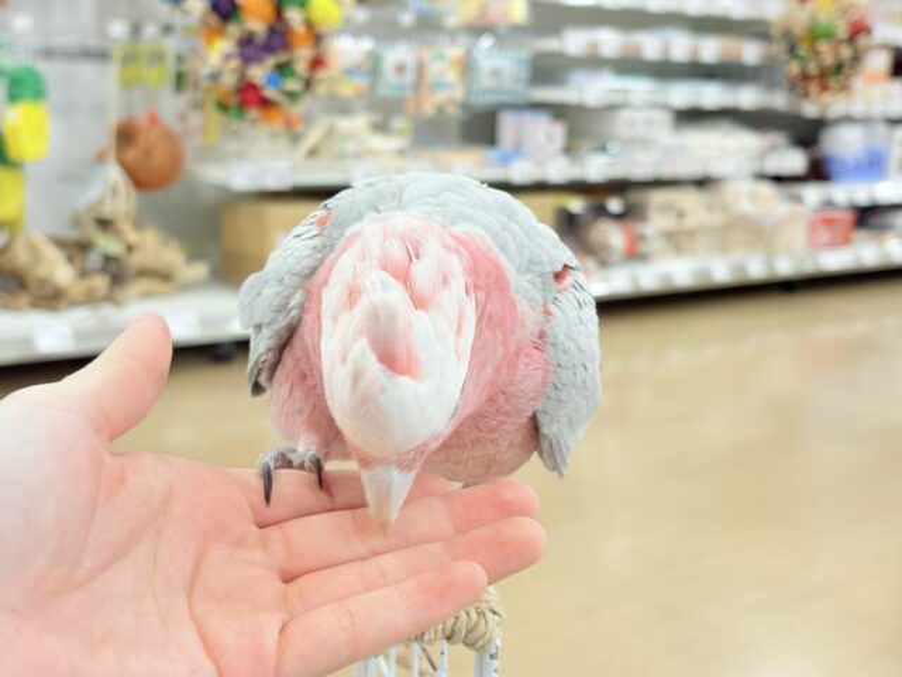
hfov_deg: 36.8
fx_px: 1355
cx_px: 451
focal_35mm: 52
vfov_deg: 28.0
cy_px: 338
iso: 64
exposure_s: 1/50
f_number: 1.6
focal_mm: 5.96
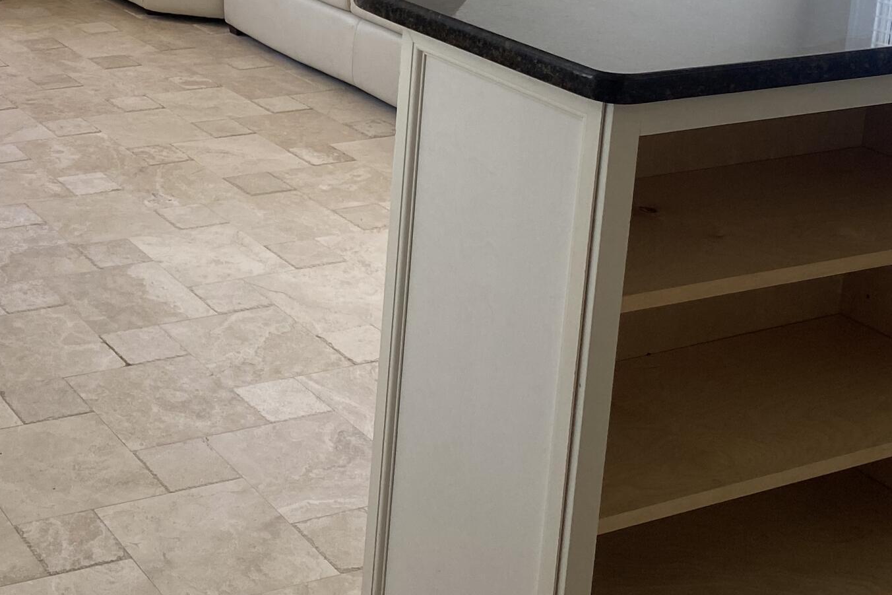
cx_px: -18
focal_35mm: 60
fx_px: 1486
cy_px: -83
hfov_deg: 30.8
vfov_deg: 21.3
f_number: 1.8
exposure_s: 1/120
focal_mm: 4.25
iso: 64
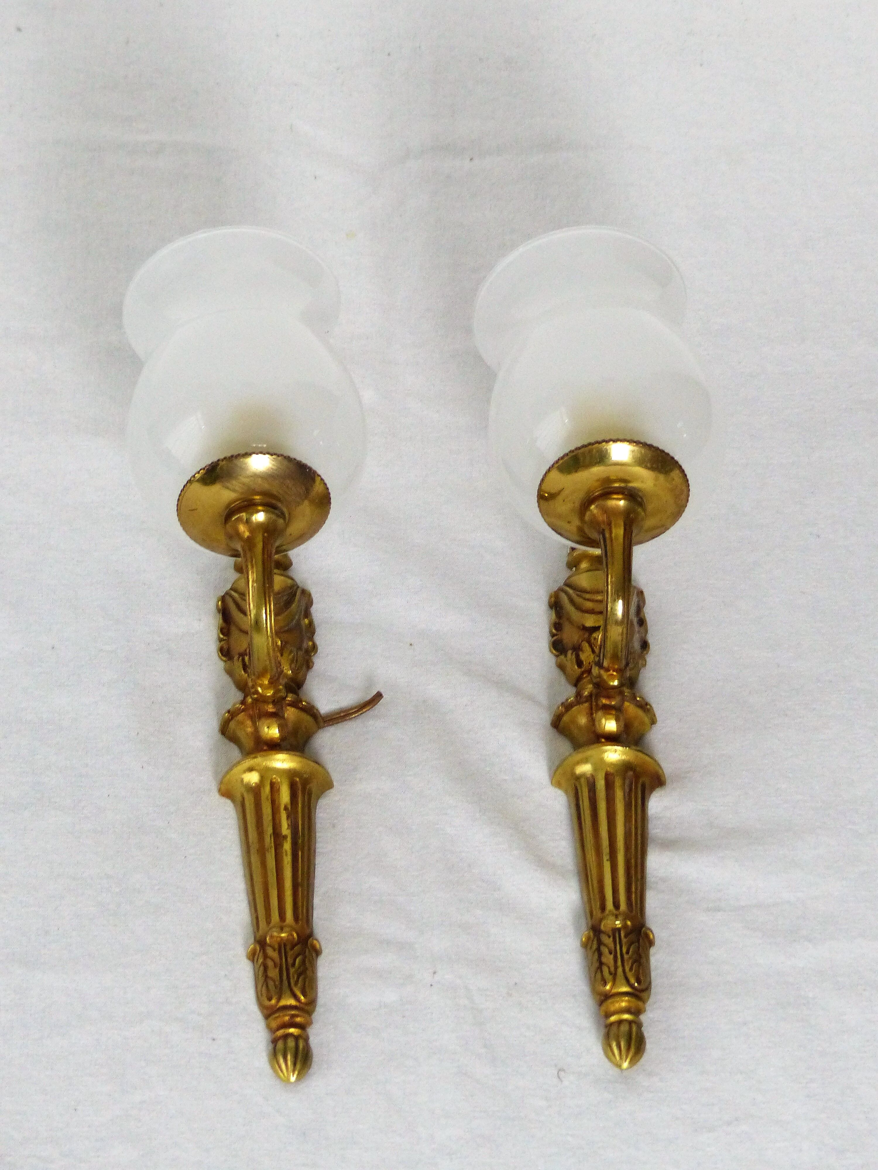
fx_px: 4599
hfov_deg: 10.9
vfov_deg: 14.5
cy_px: 585
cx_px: 439
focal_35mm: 136
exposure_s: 1/60
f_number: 2.8
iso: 400
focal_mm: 22.2
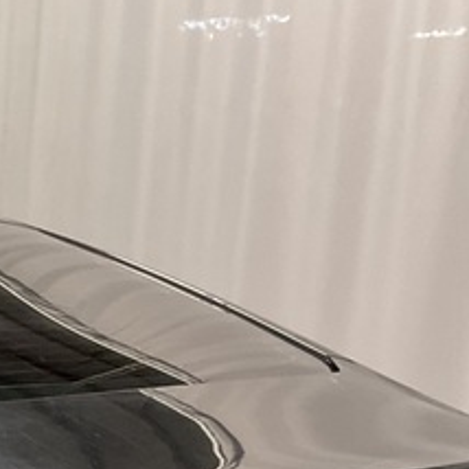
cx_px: -298
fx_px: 1763
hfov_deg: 13.9
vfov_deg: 14.2
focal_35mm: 115
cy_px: 708
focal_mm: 3
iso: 100
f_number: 1.8
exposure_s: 1/60
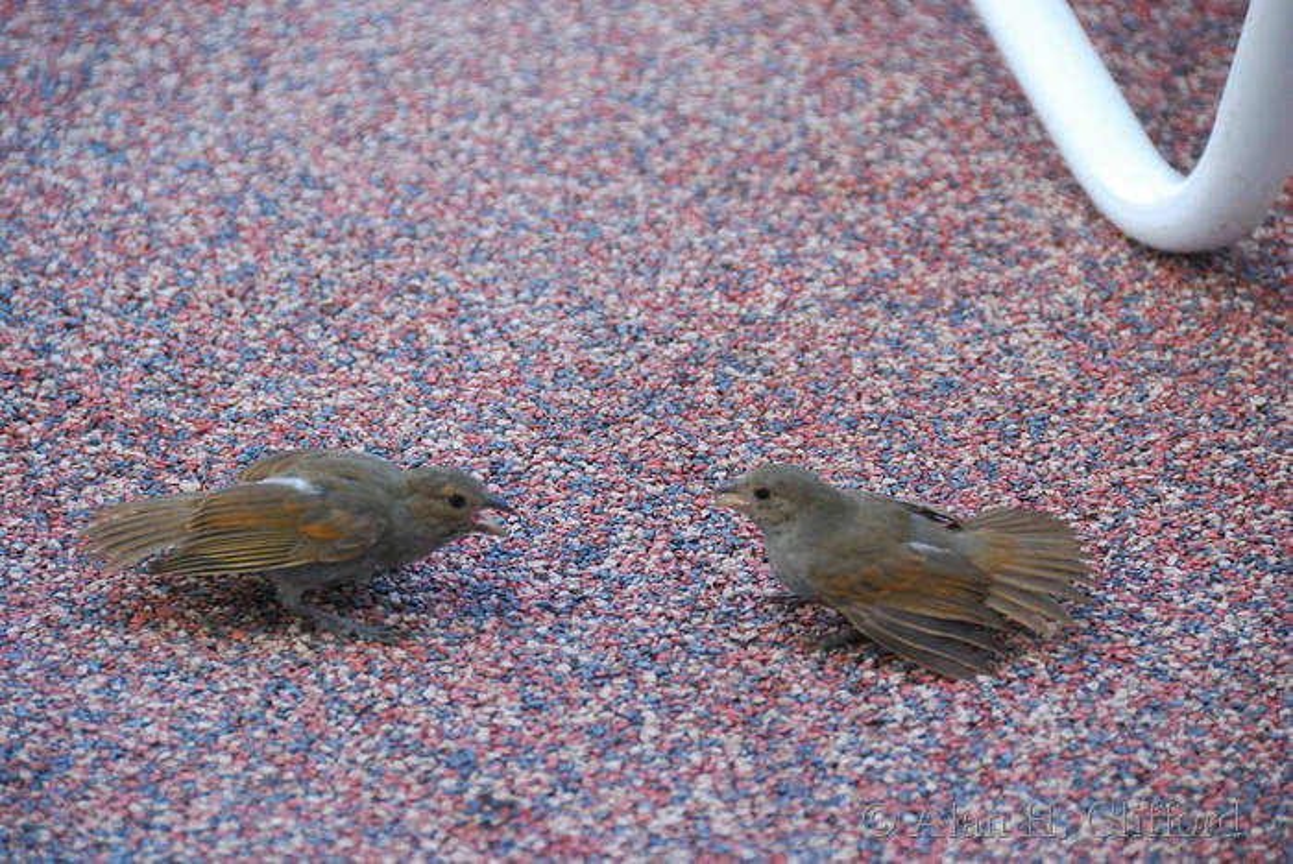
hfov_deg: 6.9
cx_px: 646
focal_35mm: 300
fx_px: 10784
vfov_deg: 4.6
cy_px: 432
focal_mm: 200
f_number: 5.6
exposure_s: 1/400
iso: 1600
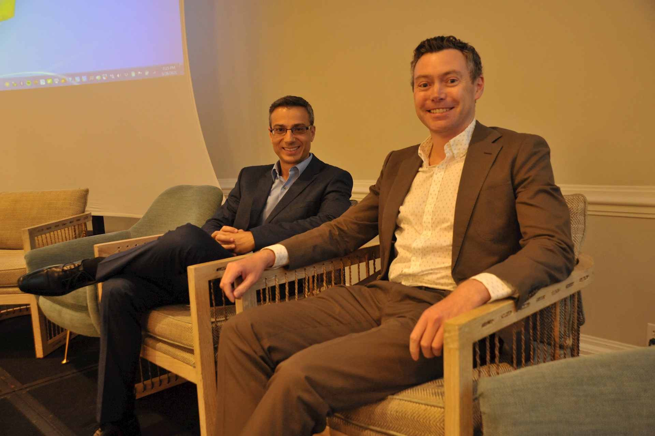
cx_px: 328
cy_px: 218
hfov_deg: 58.7
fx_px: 582
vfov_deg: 41.1
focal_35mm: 32
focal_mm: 32
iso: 3200
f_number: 5
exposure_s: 1/40
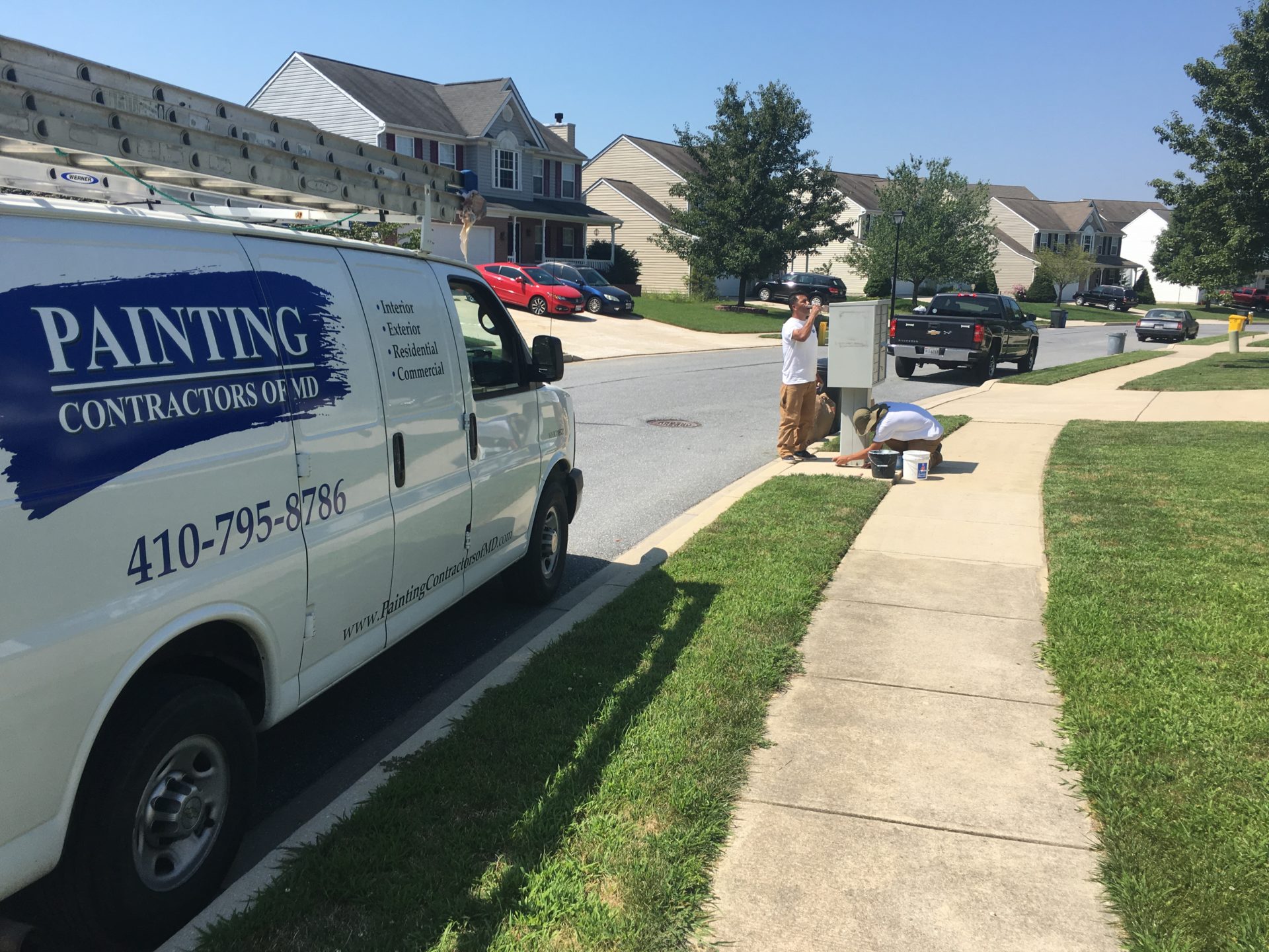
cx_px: 634
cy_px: 476
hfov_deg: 61.7
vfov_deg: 48.2
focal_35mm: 29
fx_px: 1063
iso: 25
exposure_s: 1/1374
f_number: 2.2
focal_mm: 4.15
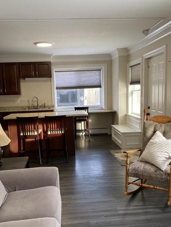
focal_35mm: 35
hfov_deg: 40.7
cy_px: 130
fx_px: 230
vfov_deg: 52.4
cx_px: 76
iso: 80
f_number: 1.8
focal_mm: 4.25
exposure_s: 1/60
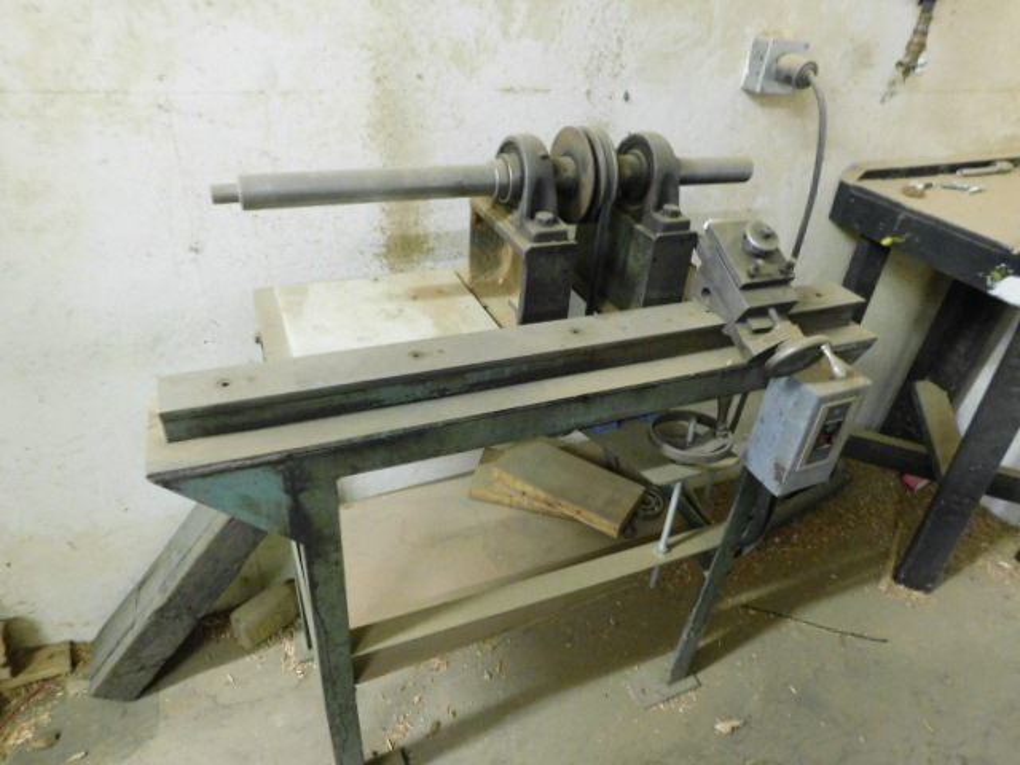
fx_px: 678
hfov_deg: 73.9
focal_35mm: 23
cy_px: 382
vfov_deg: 58.9
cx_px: 510
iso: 640
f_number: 3
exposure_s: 1/8
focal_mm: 4
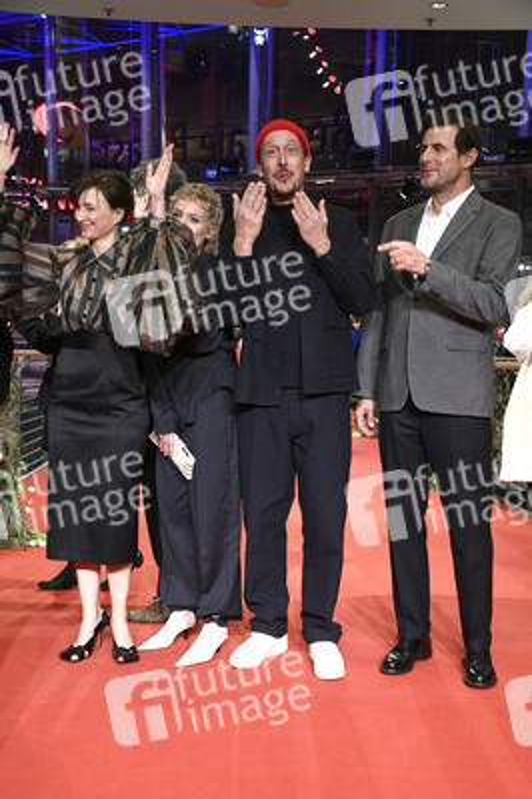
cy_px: 400
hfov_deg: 28.0
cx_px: 266
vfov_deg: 41.1
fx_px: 1066
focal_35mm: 48
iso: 5000
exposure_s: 1/200
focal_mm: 48
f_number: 5.6
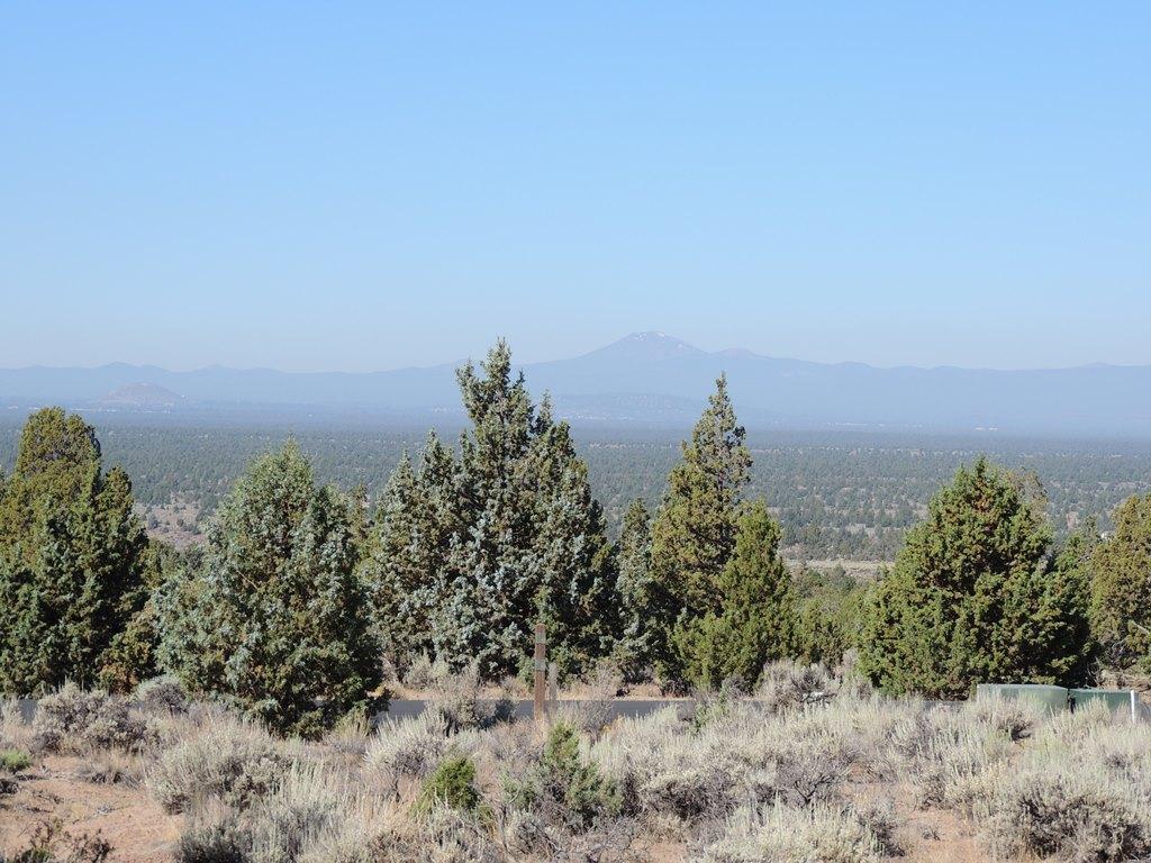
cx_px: 576
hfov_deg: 19.6
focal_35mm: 100
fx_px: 3325
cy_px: 432
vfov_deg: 14.8
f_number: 4.1
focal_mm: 17.8
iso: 100
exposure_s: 1/640
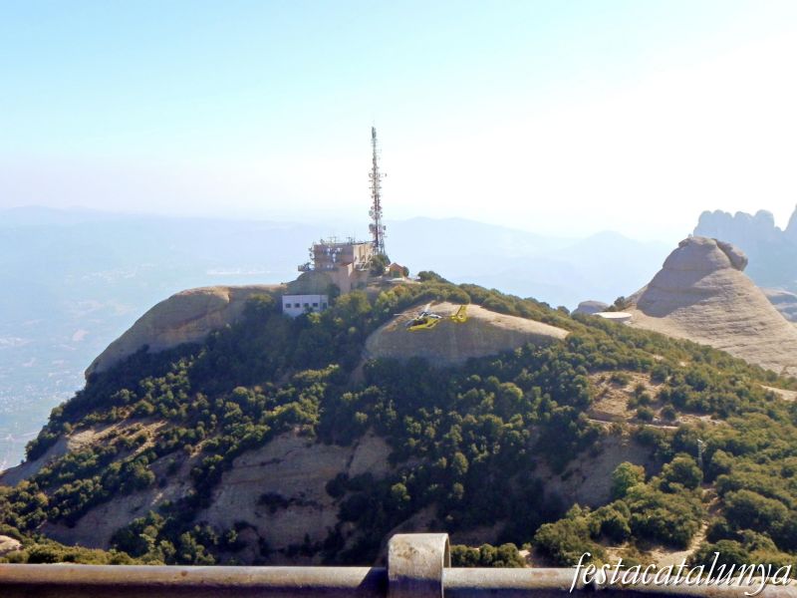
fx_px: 1059
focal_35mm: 46
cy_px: 299
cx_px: 398
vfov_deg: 31.5
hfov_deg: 41.2
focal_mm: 8.2
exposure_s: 1/385
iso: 160
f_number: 7.1
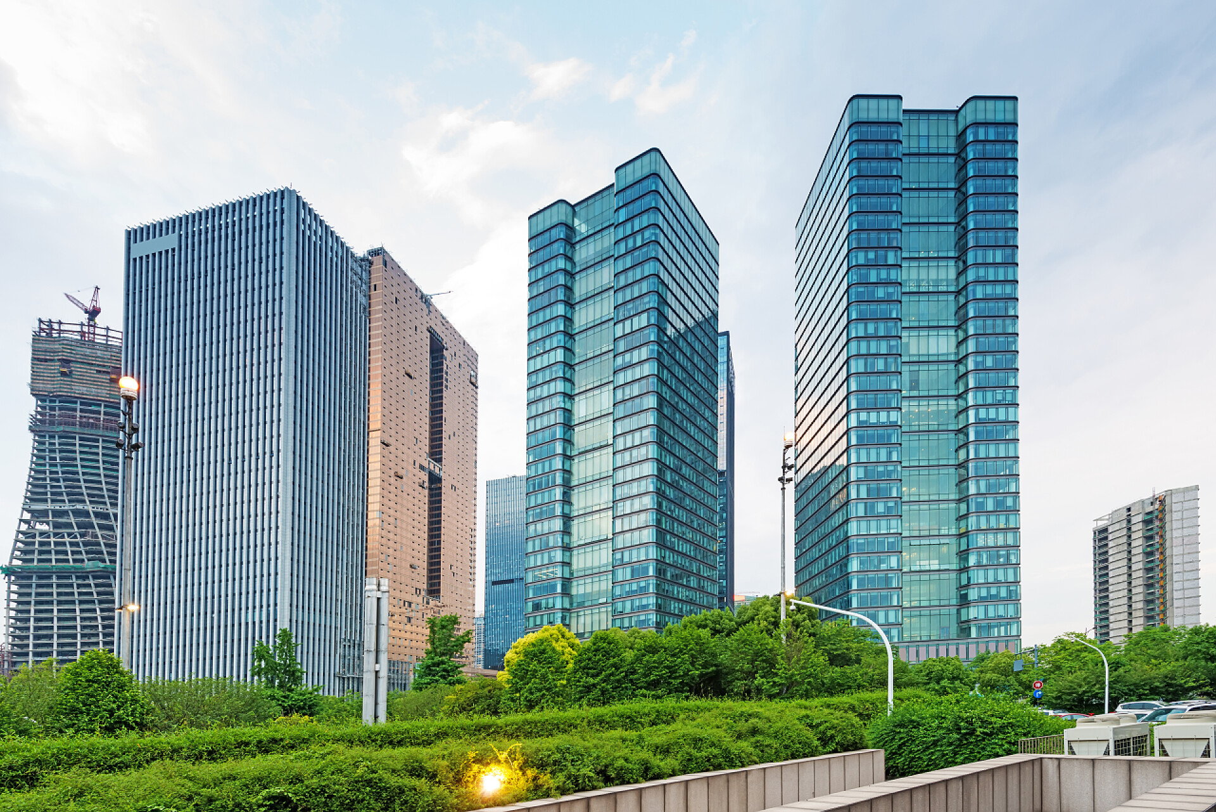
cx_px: 608
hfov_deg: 96.7
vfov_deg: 73.8
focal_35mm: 16
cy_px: 406
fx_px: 541
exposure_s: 1
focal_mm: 16
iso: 50
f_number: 11
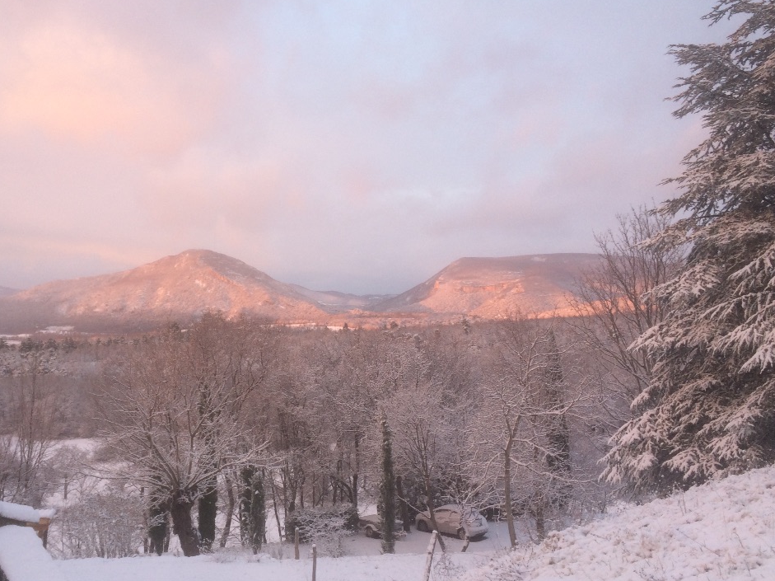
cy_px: 281
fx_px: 828
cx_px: 282
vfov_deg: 38.6
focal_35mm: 37
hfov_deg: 49.6
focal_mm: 4.15
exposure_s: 1/50
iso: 32
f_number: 2.2
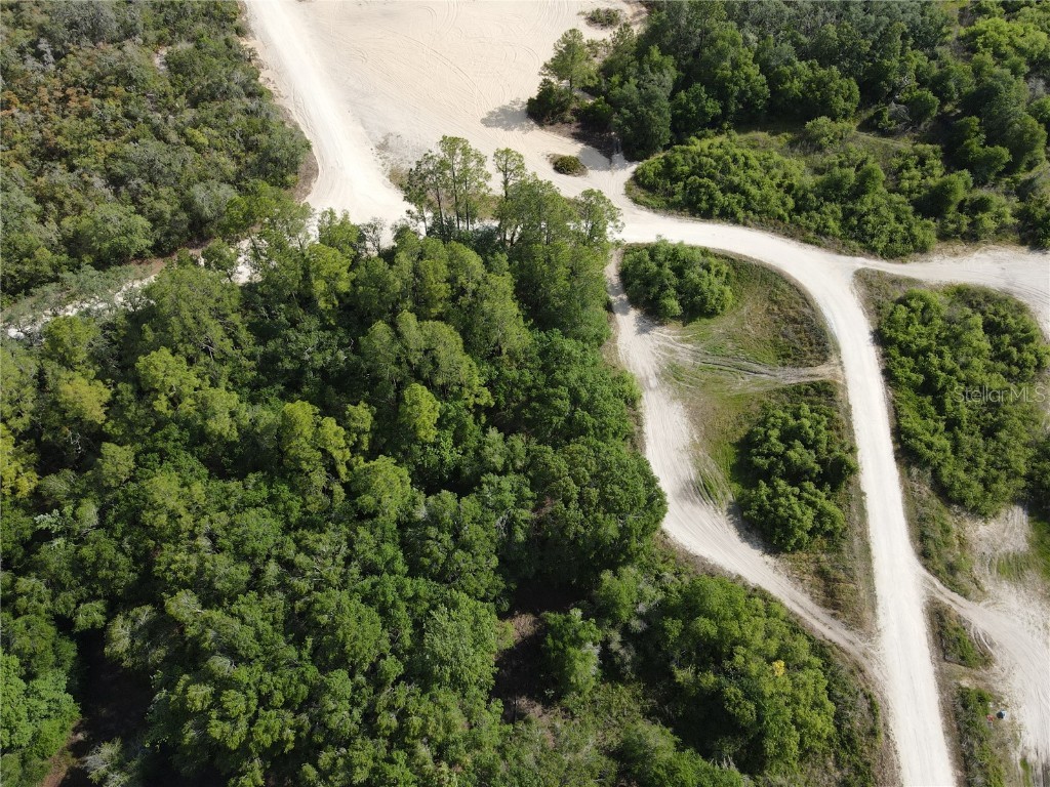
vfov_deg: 56.8
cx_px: 525
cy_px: 394
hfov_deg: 71.6
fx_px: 728
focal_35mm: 24
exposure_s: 1/500
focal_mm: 4.5
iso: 100
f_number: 2.8
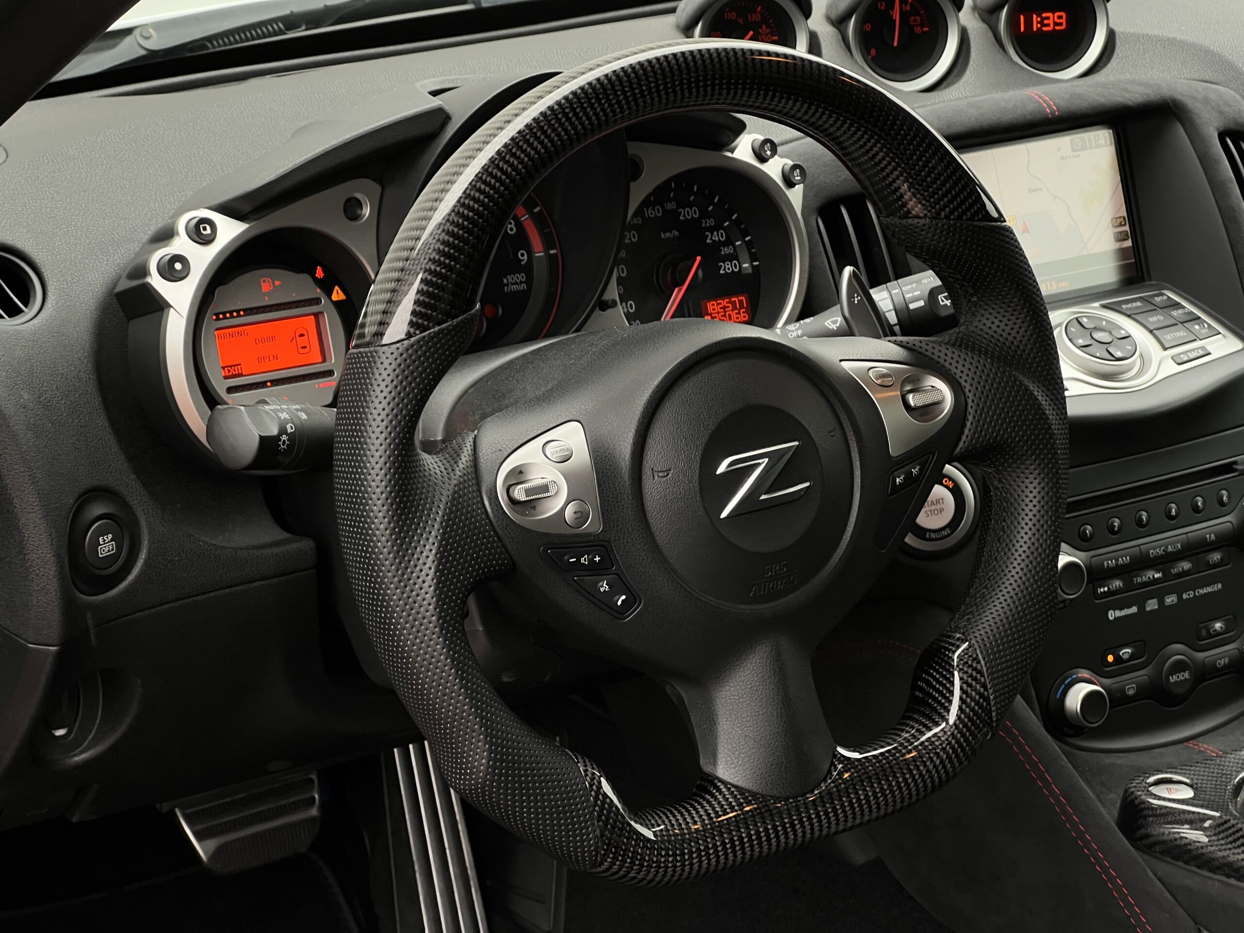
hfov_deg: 25.3
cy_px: 466
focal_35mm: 77
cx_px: 622
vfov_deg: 19.1
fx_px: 2767
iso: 125
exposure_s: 1/99
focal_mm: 9
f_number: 2.8
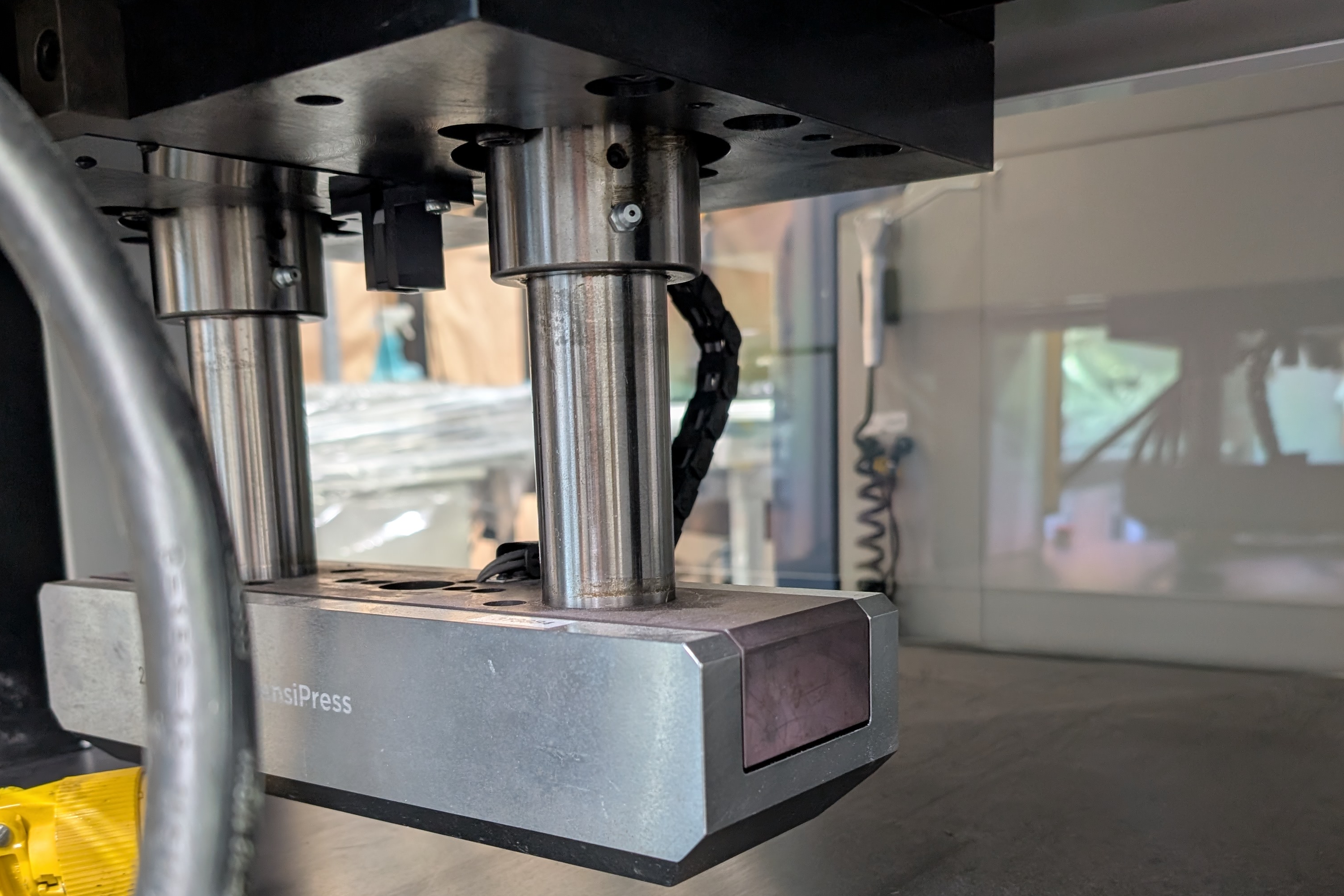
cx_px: 665
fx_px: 1269
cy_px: 625
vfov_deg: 38.3
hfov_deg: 55.8
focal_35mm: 34
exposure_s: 1/25.4
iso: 205
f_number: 1.68
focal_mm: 6.9
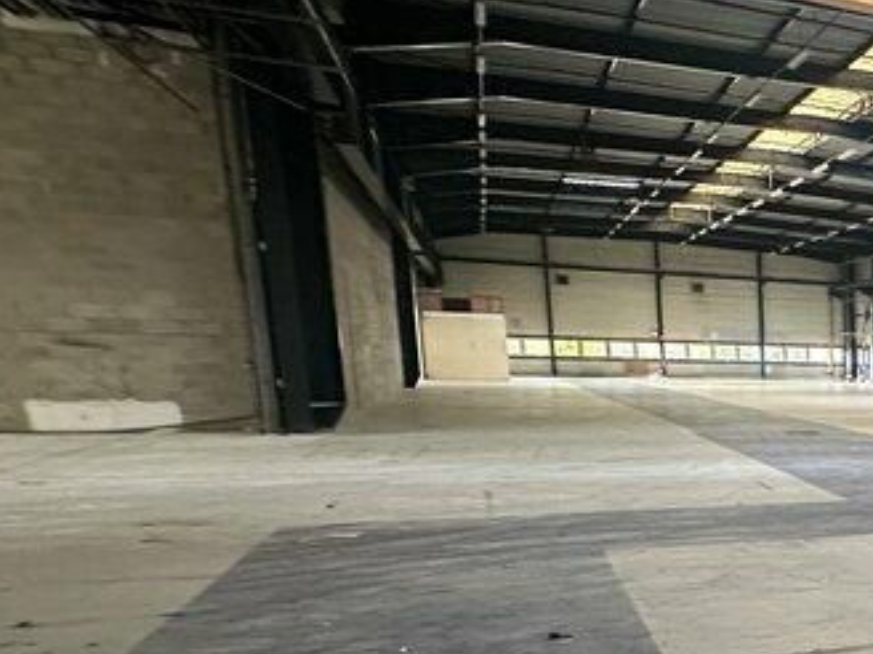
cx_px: 1123
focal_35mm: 41
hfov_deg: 33.8
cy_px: 556
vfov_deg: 33.7
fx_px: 1034
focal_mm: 2.22
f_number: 2.2
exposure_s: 1/50
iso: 640
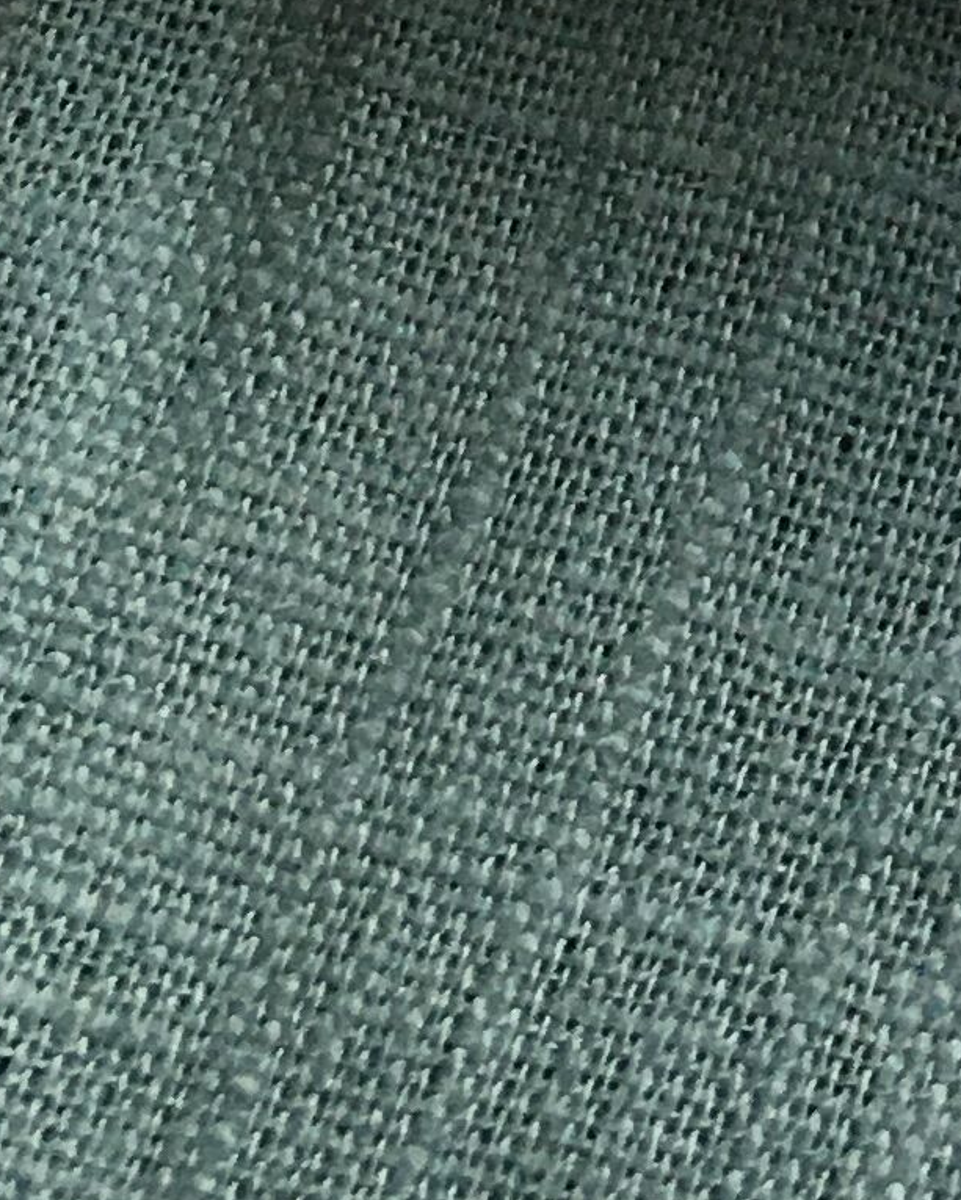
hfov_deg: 9.5
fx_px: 5296
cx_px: 2126
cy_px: -1137
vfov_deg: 11.7
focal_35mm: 149
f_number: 2.2
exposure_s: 1/33
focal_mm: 4.15
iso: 40
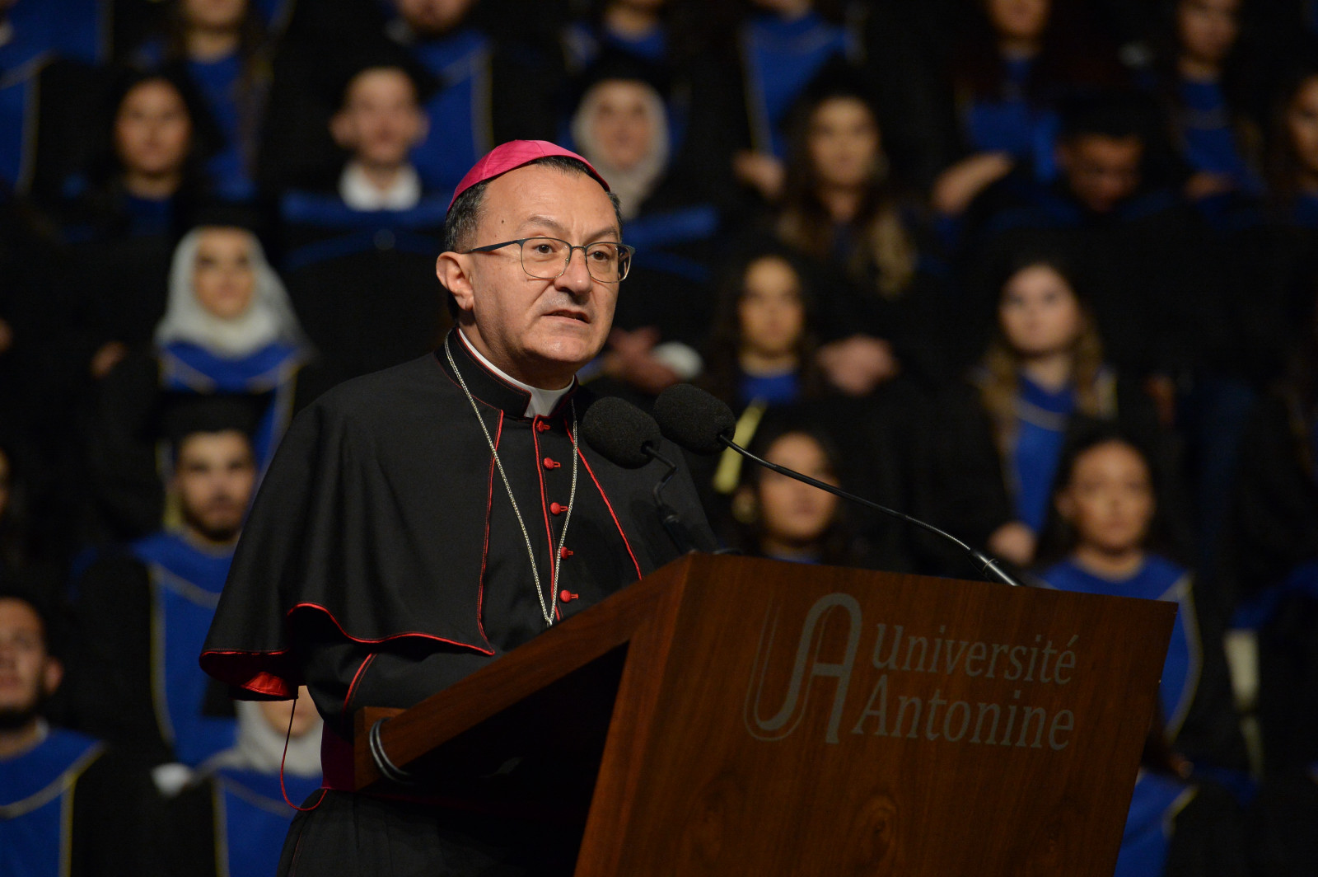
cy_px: 438
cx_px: 659
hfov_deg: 10.8
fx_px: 6950
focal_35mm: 190
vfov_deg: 7.2
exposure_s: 1/400
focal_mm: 190
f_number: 4
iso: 5000
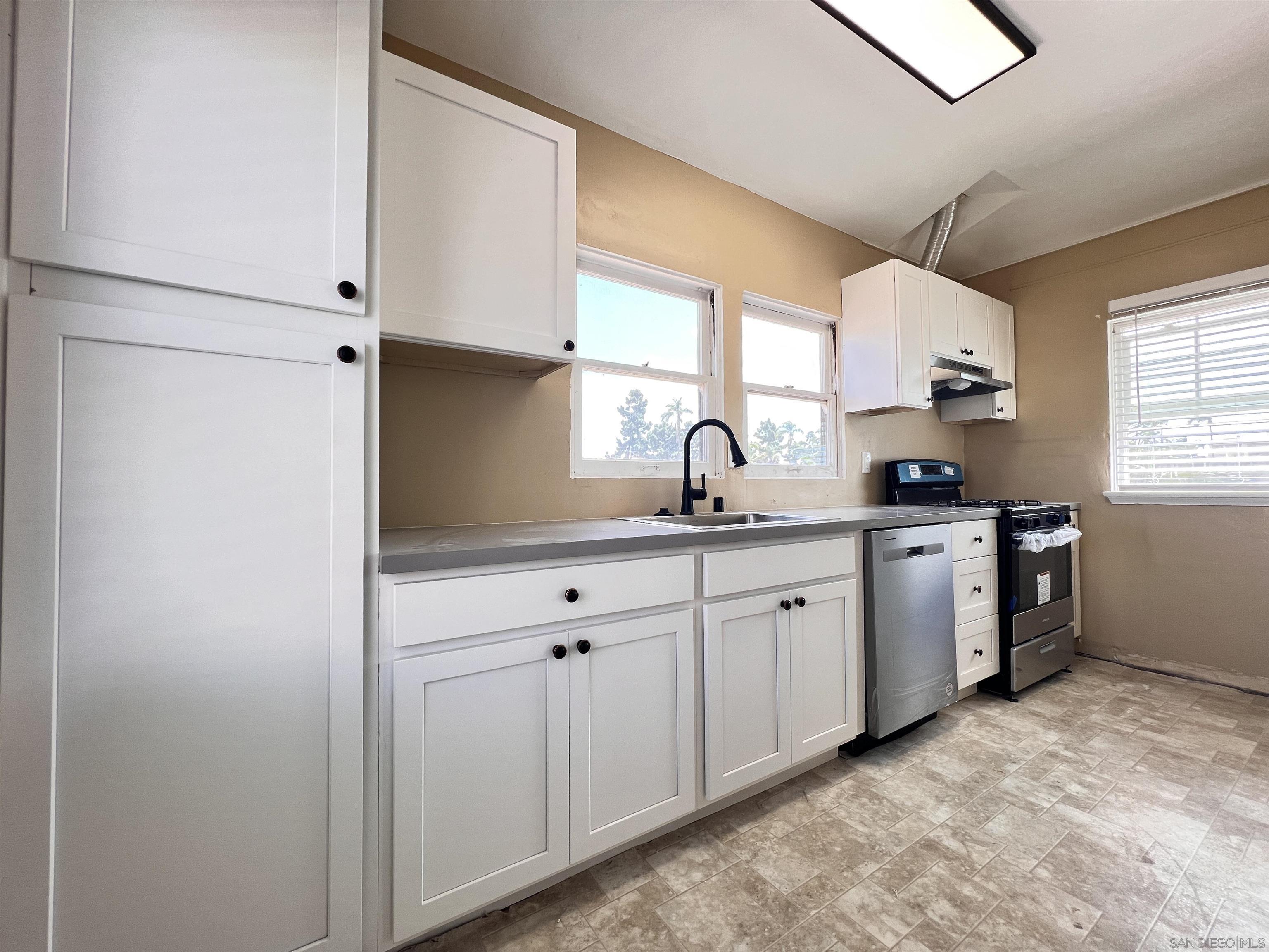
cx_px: 634
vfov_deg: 89.9
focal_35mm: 13
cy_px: 476
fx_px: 477
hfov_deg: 106.2
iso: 64
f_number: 1.8
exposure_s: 1/120
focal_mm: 1.57
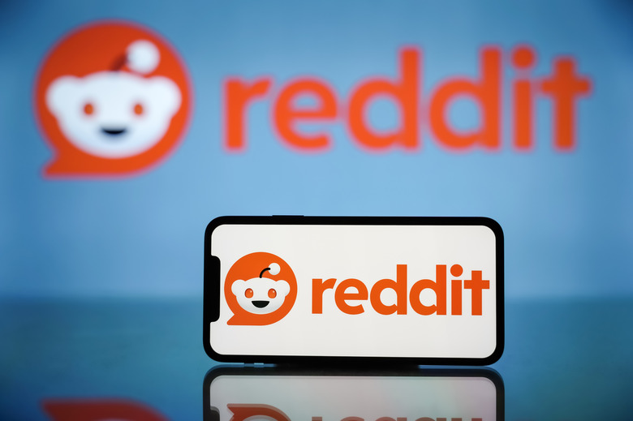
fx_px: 810
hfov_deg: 42.7
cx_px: 316
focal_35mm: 46
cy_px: 210
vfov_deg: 29.1
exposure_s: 1/320
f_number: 2.8
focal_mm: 46.1
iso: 500
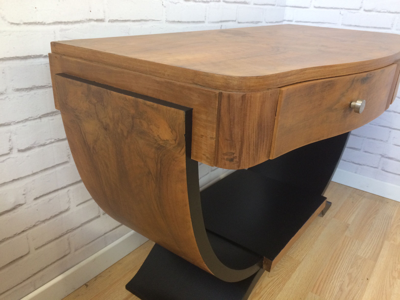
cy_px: 150
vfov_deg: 48.2
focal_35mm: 29
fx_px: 335
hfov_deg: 61.7
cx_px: 200
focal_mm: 4.15
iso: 80
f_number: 2.2
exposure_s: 1/33
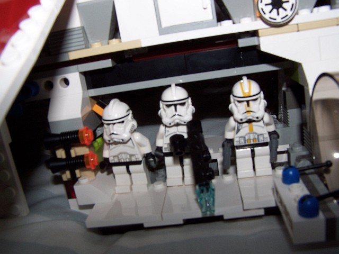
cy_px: 127
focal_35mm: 38
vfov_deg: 37.7
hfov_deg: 49.0
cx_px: 170
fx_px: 372
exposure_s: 1/60
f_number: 6.3
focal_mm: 6.3
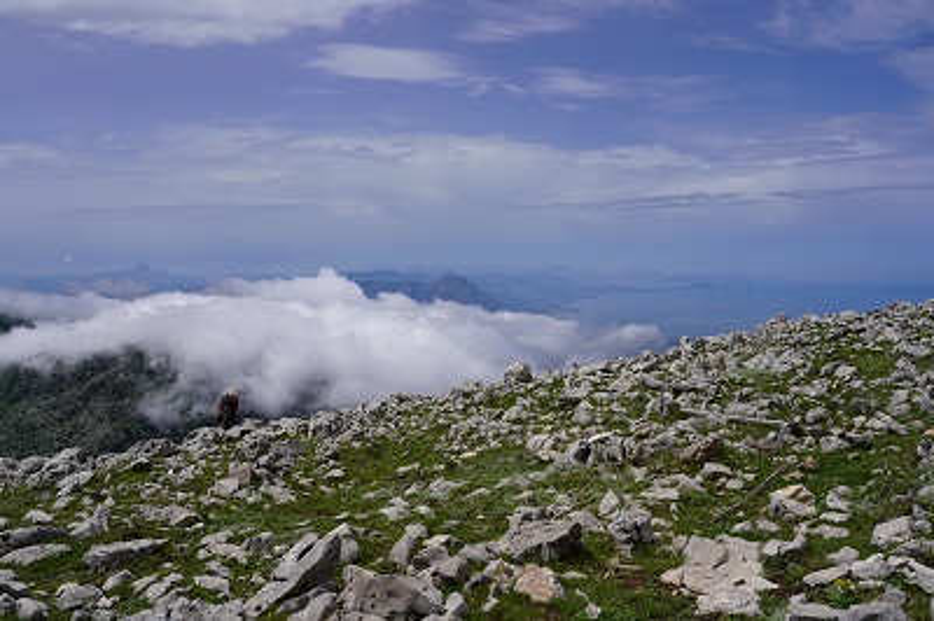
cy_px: 310
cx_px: 467
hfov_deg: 55.8
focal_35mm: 34
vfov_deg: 38.8
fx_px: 881
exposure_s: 1/500
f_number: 10
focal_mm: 34
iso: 100
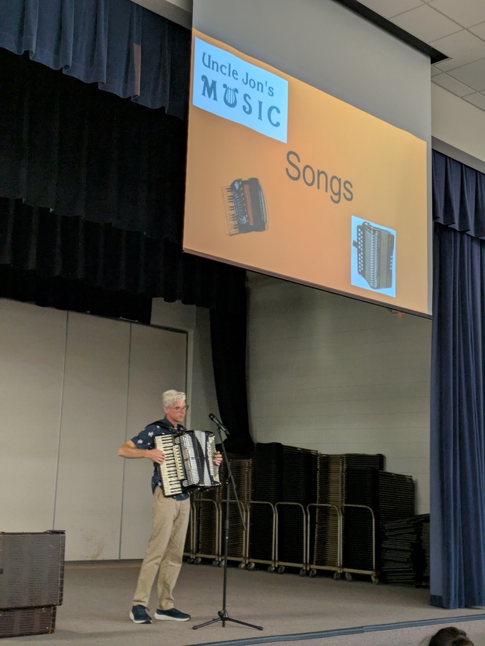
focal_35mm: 51
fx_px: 952
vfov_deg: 37.5
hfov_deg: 28.6
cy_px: 323
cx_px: 242
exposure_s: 1/30
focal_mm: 5.43
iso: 73
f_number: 1.89
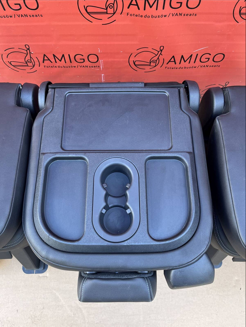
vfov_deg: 67.3
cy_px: 164
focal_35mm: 26
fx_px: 246
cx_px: 123
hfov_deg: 53.1
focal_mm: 5.1
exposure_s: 1/117
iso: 125
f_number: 1.6
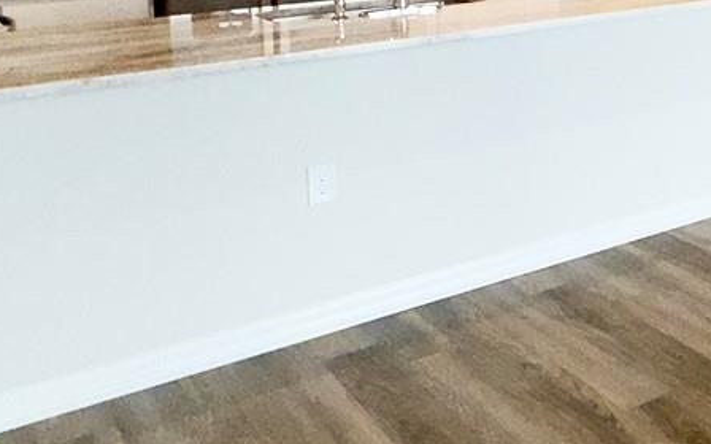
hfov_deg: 29.8
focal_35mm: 53
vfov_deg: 22.5
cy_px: -89
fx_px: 1027
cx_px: 943
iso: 160
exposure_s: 1/120
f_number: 2.2
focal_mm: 2.22
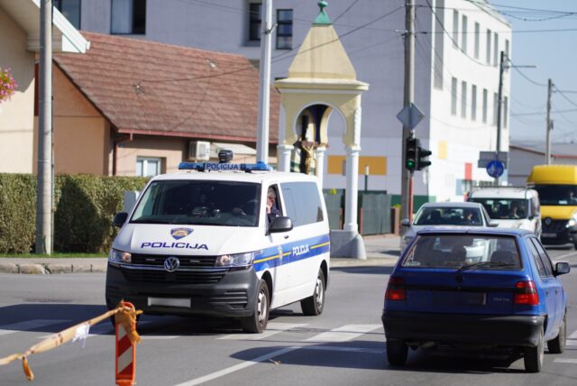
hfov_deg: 16.1
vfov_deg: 10.8
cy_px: 193
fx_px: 2045
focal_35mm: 128
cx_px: 288
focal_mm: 85
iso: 100
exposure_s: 1/5000
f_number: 1.8
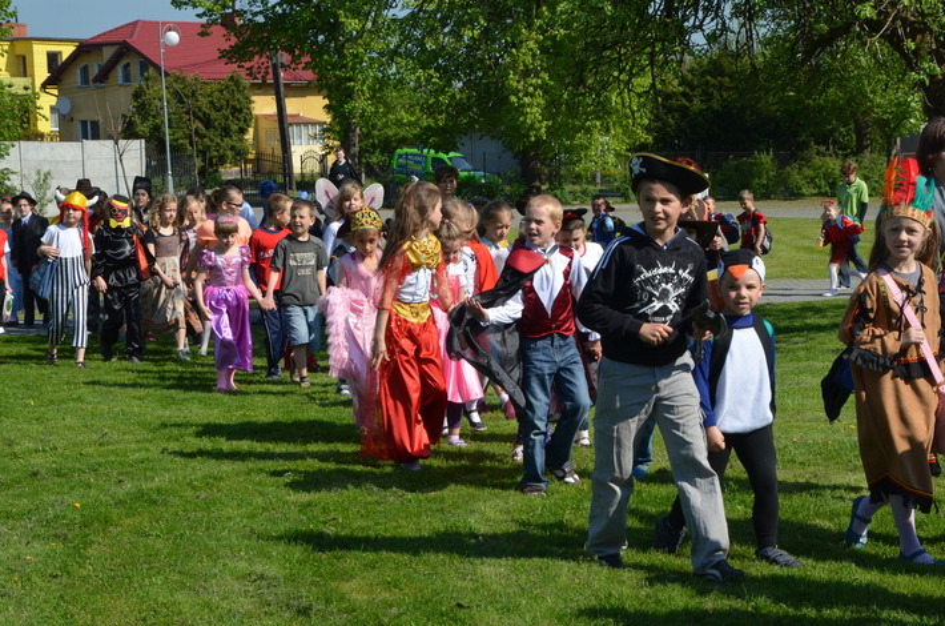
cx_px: 472
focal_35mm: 82
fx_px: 2161
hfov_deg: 24.7
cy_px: 313
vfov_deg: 16.5
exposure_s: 1/800
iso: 800
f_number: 14
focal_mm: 55
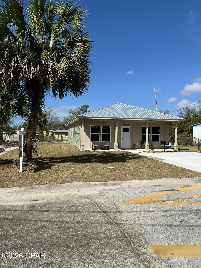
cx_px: 100
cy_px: 134
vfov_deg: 67.3
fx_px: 201
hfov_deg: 53.1
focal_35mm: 26
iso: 50
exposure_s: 1/7353
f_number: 1.6
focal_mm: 5.1
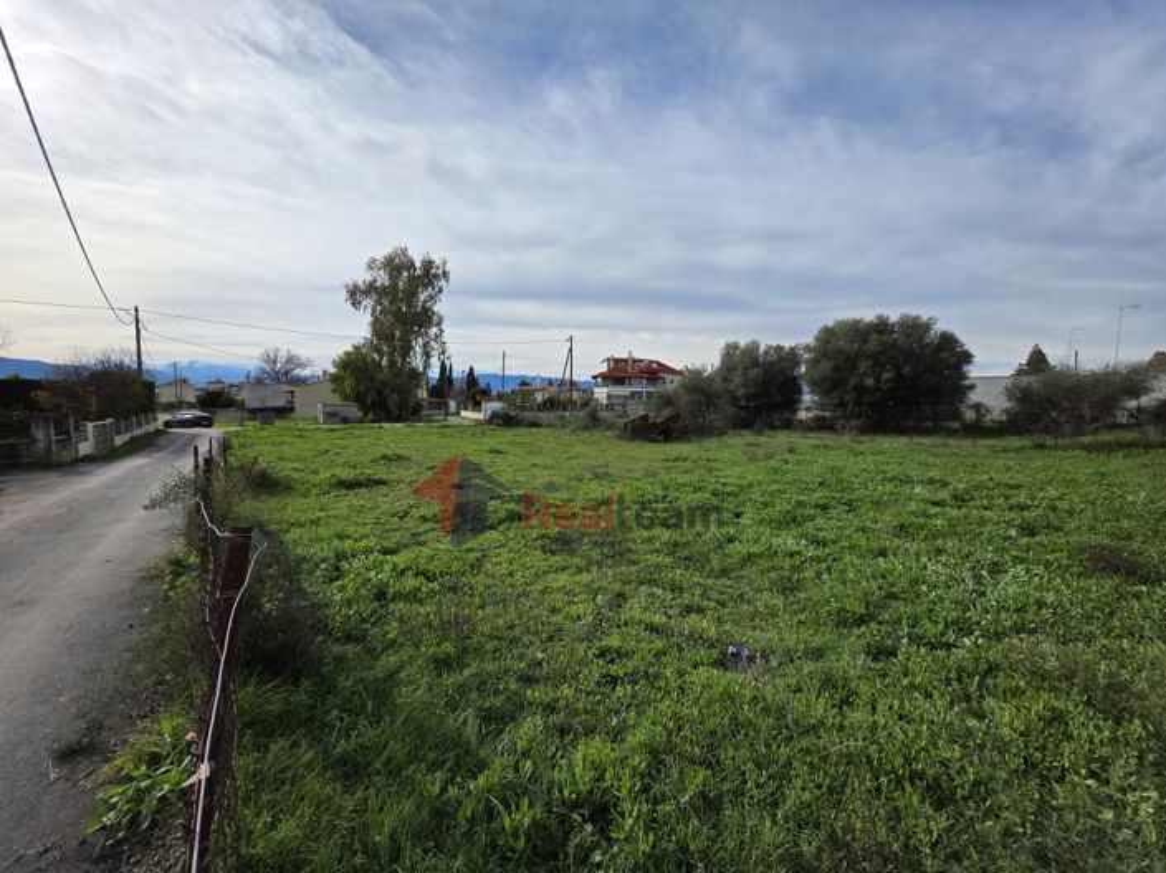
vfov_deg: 89.9
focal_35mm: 13
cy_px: 436
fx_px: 438
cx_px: 583
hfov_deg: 106.2
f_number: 1.9
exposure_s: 1/3034
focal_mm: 2.2
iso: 40
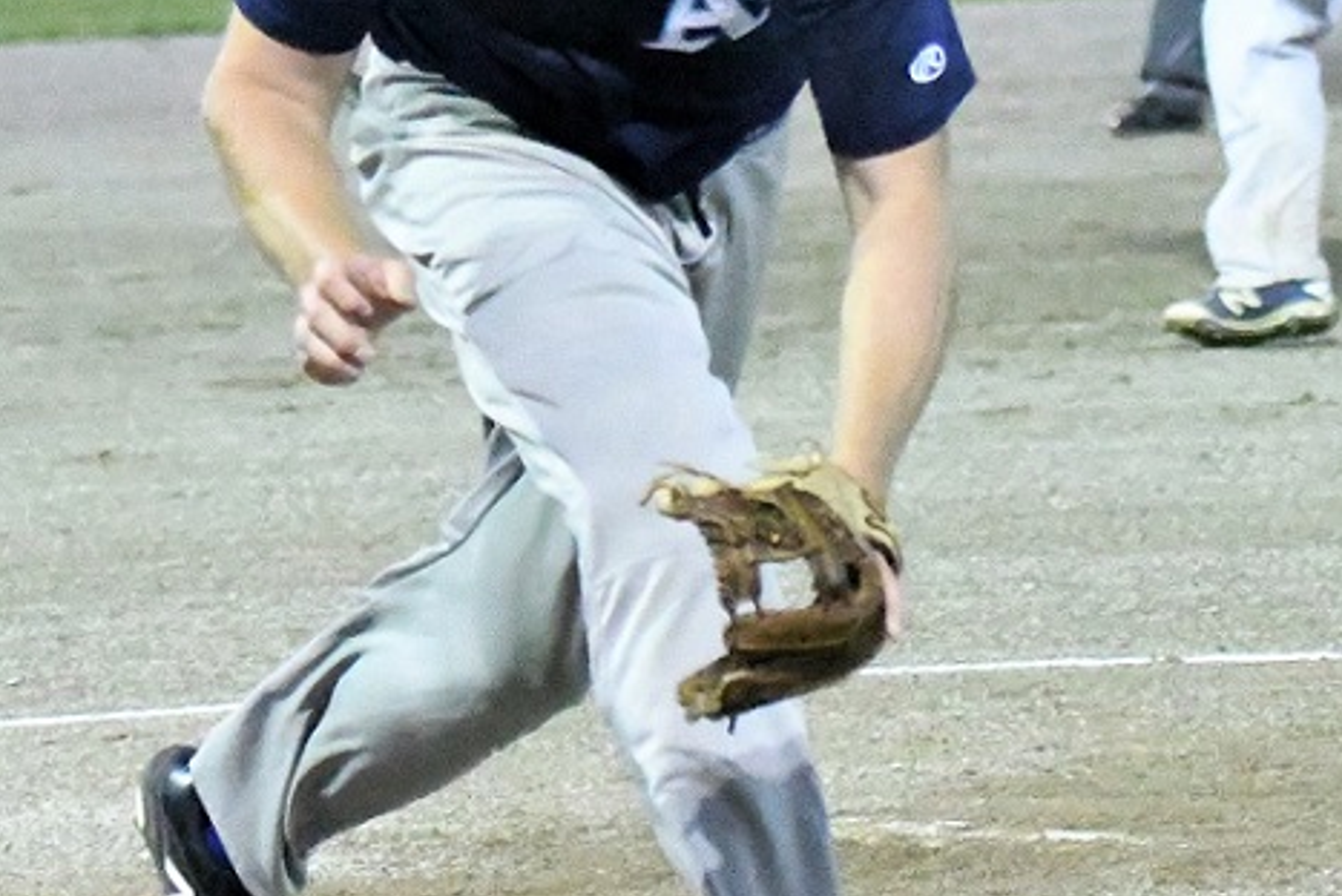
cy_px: 286
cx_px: 1079
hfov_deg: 8.5
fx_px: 8989
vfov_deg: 5.7
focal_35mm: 241
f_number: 2.8
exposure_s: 1/1000
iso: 28800
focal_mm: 70
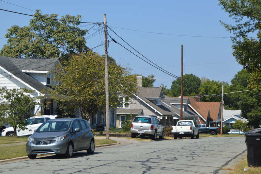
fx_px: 598
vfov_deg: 16.5
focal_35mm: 82
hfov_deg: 24.6
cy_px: 87
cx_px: 130
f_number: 9
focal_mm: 55
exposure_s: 1/320
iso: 100
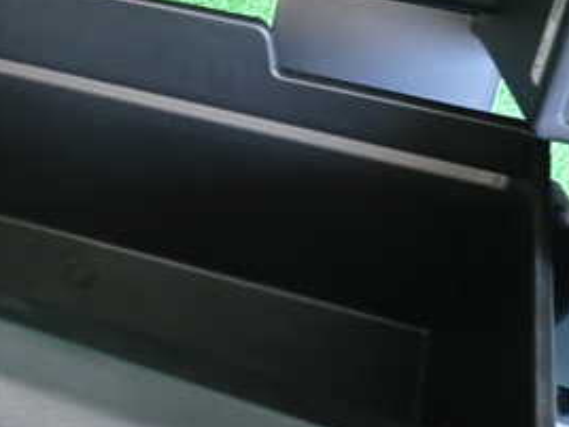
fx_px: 920
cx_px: 119
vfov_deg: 26.0
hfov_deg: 33.4
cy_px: 164
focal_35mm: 56
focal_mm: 4.5
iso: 500
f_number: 2
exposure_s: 1/30
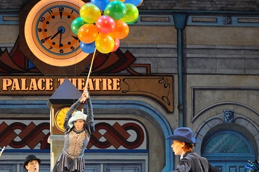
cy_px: 130
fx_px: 985
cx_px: 81
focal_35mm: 137
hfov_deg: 14.9
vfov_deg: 10.0
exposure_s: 1/800
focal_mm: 70
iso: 6400
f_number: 4
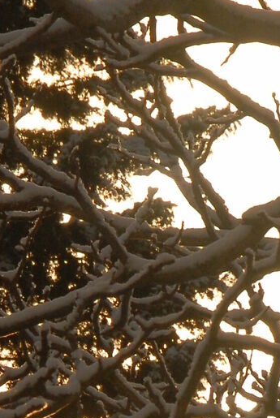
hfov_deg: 2.2
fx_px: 7313
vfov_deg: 3.3
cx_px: 80
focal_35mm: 629
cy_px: 565
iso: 250
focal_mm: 90
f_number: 11
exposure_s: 1/500
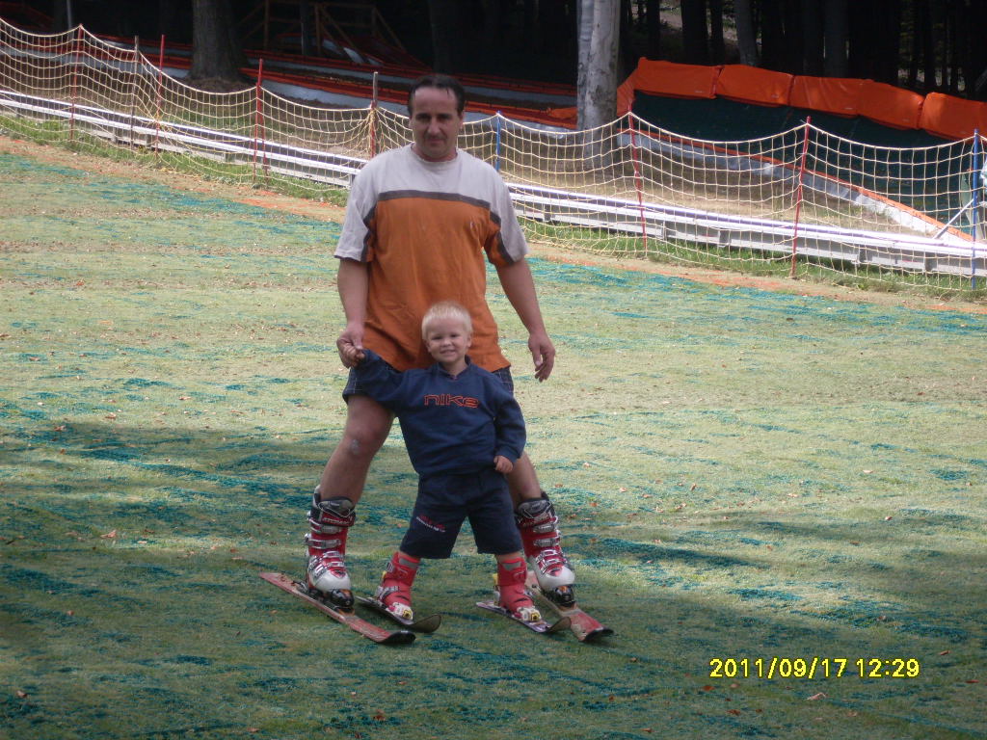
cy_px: 370
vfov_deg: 13.0
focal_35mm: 114
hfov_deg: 17.3
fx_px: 3250
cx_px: 494
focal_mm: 18.9
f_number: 5.2
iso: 80
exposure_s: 1/250
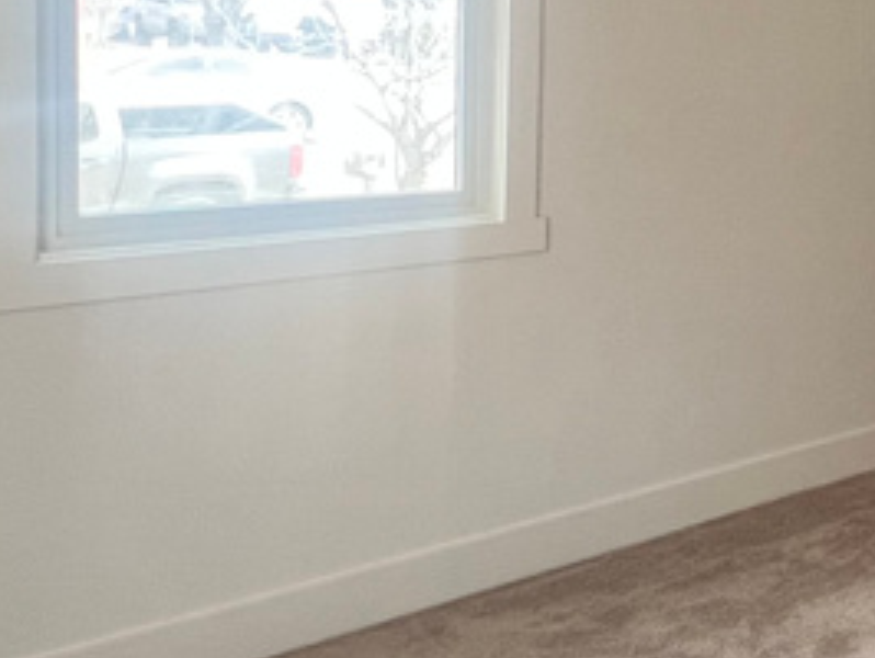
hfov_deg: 32.1
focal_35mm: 50
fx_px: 1265
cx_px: 1036
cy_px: 112
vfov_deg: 28.4
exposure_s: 1/99
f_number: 1.8
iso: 160
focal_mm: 1.57
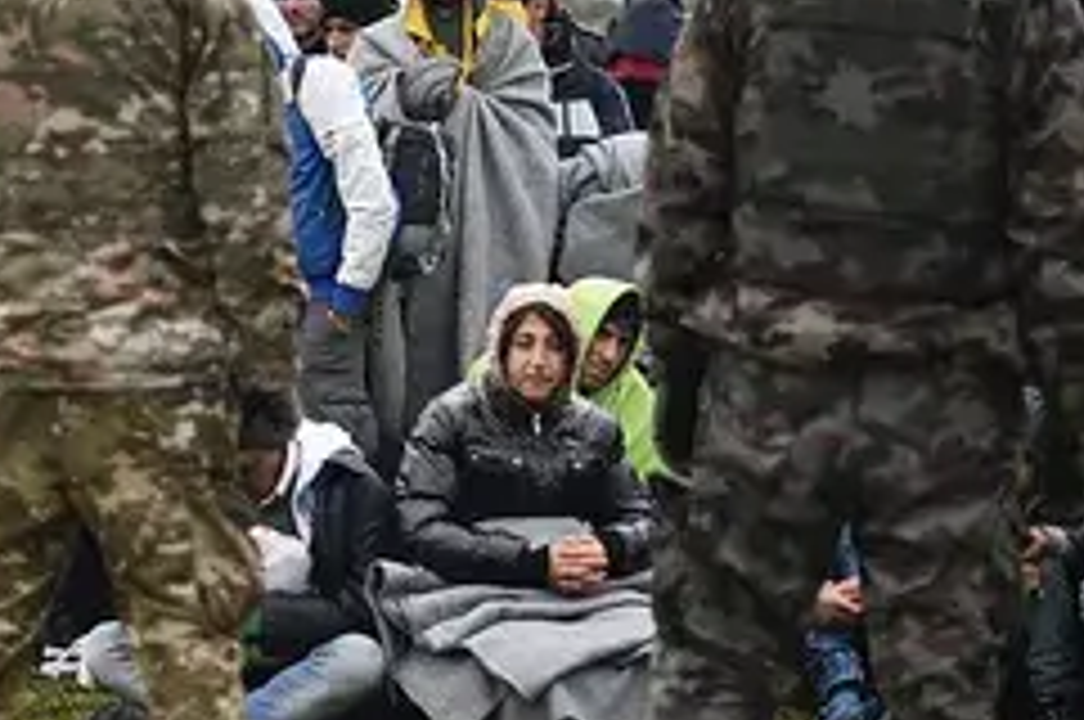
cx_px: 387
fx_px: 3308
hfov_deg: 18.6
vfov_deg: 12.4
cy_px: 425
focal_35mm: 110
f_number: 1.4
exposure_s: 1/1000
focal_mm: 50
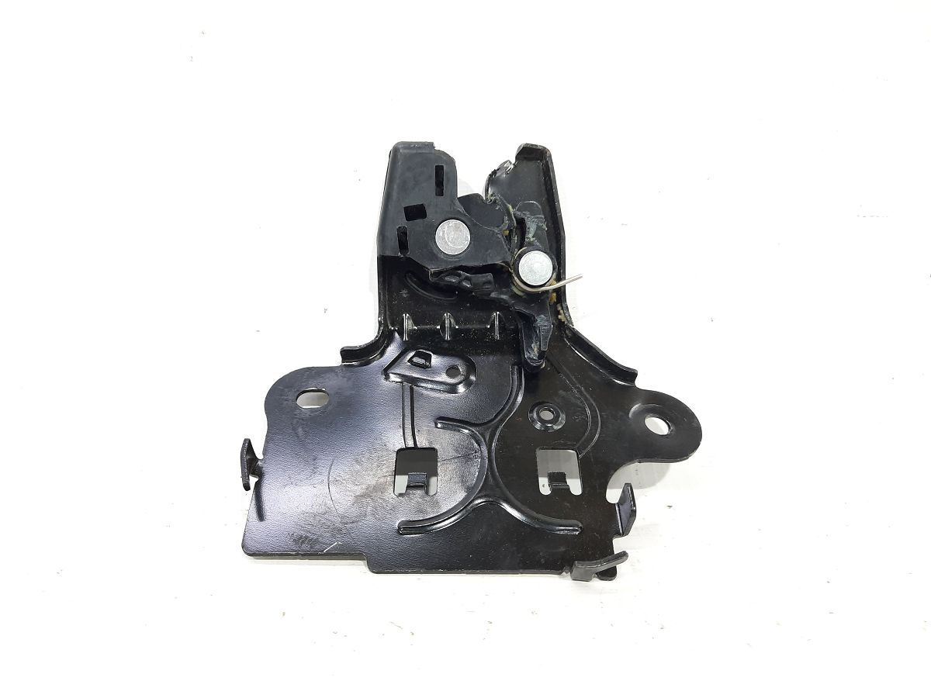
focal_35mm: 25
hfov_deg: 69.4
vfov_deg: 54.9
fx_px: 672
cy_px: 349
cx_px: 466
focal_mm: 4.6
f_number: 2
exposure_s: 1/50
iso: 125
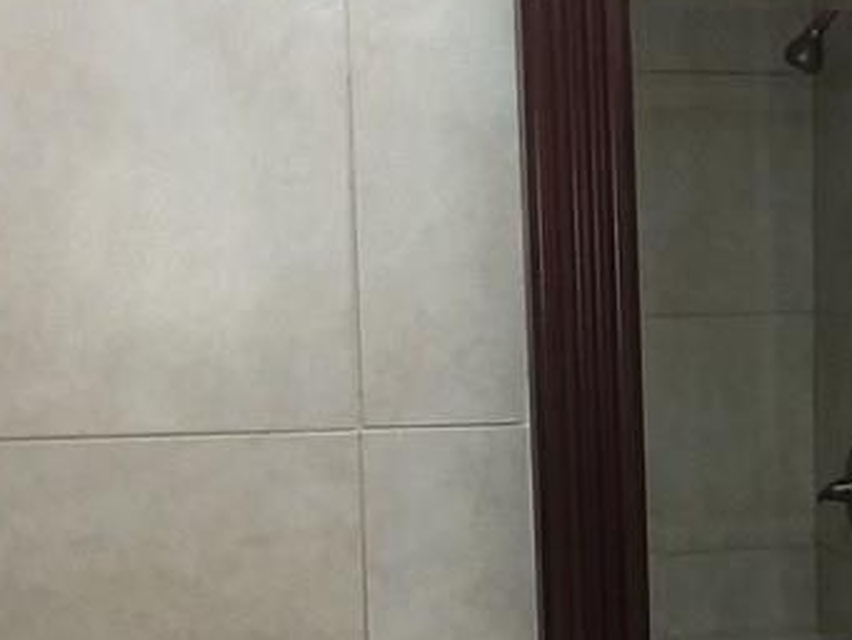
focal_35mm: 87
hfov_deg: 20.2
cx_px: 1169
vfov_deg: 17.0
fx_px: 2142
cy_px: 410
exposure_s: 1/30
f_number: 1.9
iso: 64
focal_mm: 2.47
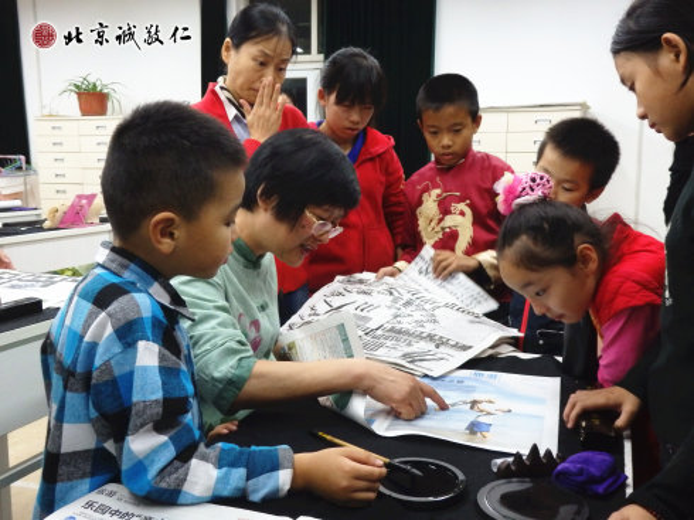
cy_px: 260
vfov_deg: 42.9
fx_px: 661
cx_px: 347
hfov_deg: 55.4
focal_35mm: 33
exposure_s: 1/60
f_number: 3.4
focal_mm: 6
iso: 640
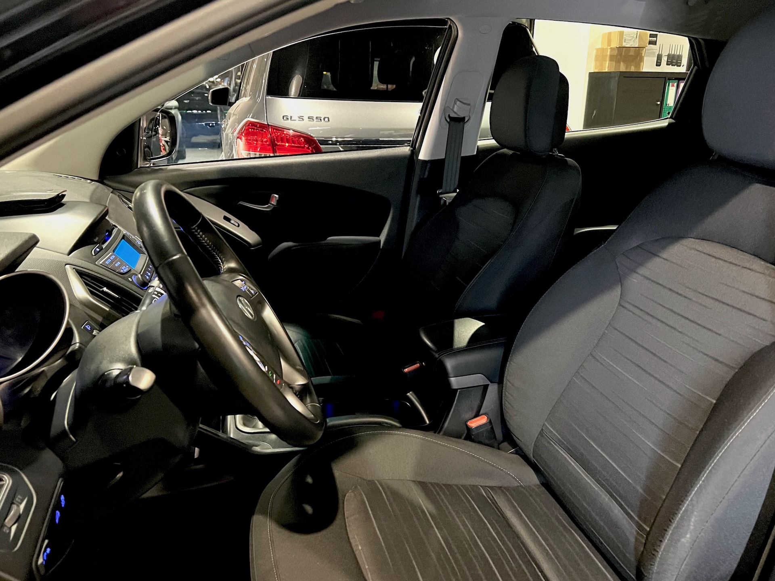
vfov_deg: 53.1
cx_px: 388
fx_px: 582
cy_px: 290
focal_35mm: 26
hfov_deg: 67.3
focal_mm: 5.7
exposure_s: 1/30
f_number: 1.5
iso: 800
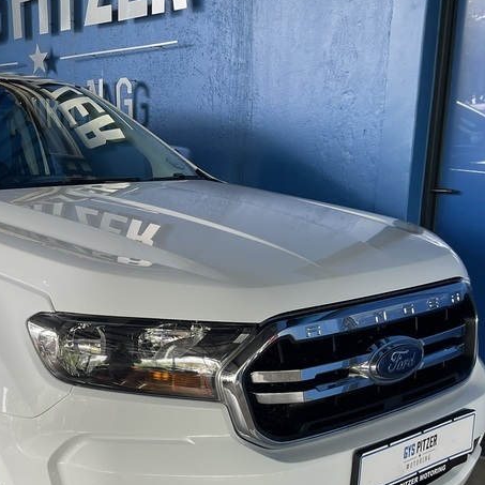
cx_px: 58
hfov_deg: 32.5
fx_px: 793
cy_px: 352
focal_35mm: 50
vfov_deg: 33.5
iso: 50
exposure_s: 1/121
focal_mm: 5.1
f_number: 1.6
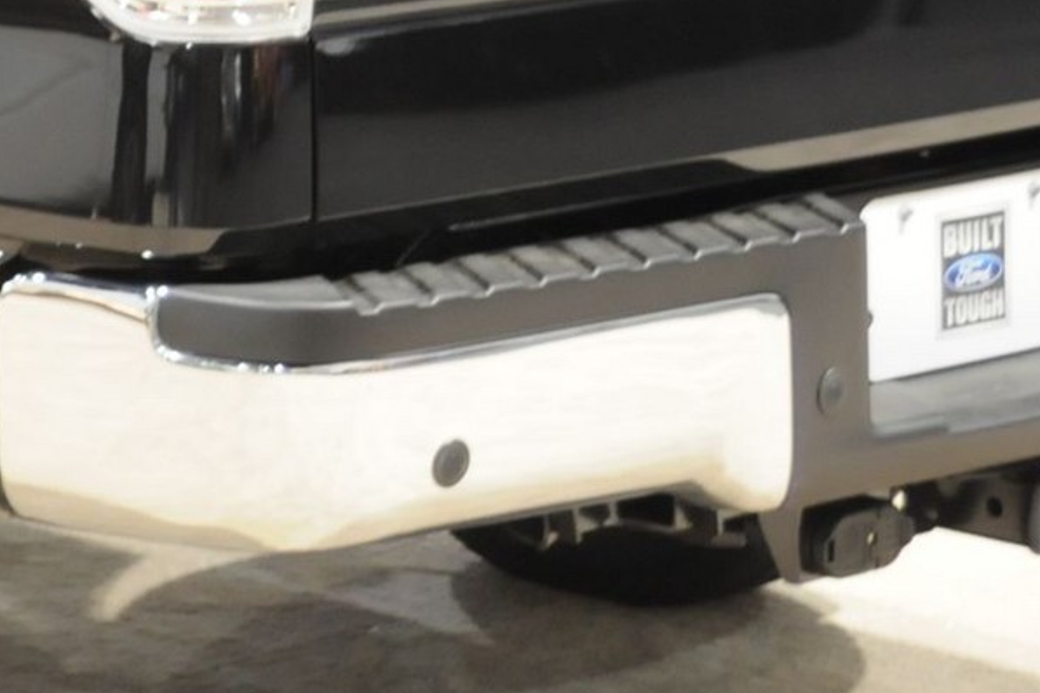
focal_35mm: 182
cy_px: -232
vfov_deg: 7.5
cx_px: -338
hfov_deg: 11.0
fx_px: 5260
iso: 800
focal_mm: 29
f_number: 4.5
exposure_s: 1/8
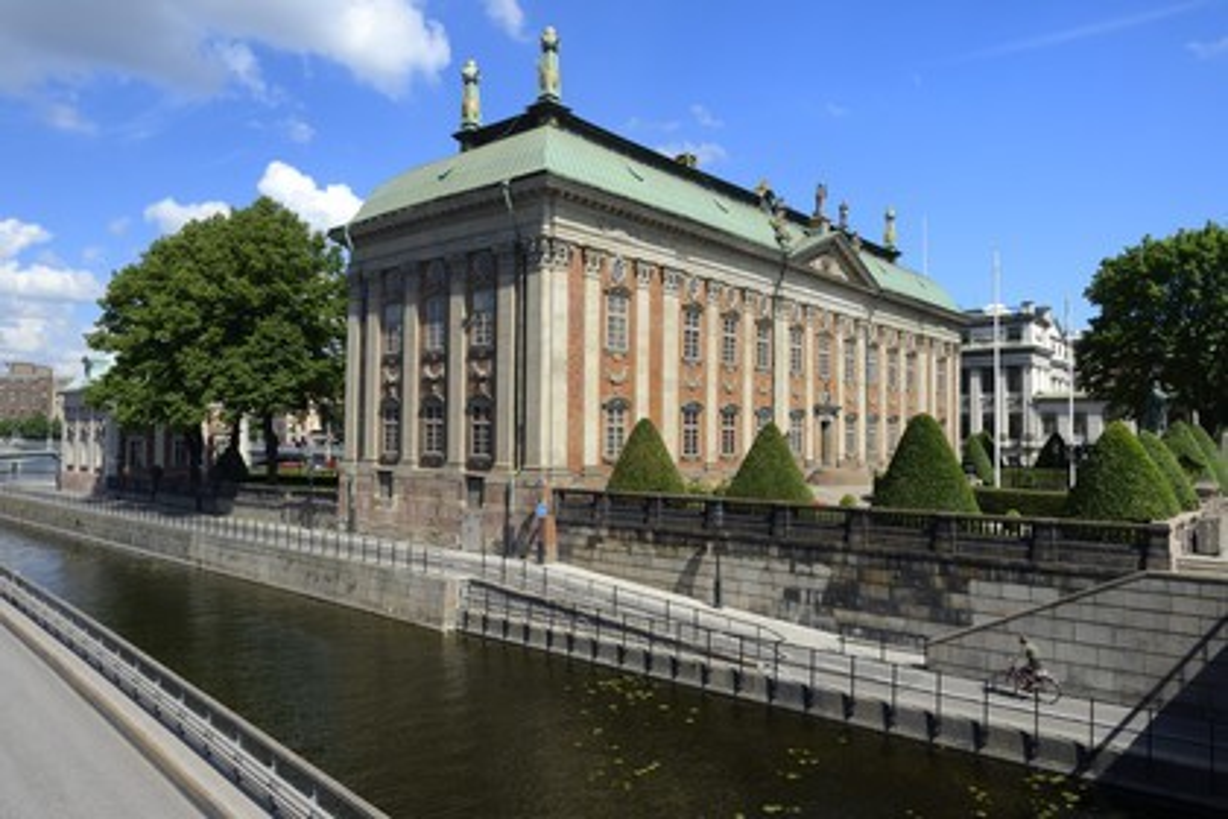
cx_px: 614
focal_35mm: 24
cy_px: 410
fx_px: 819
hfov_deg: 73.7
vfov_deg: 53.1
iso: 200
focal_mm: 24
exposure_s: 1/250
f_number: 11
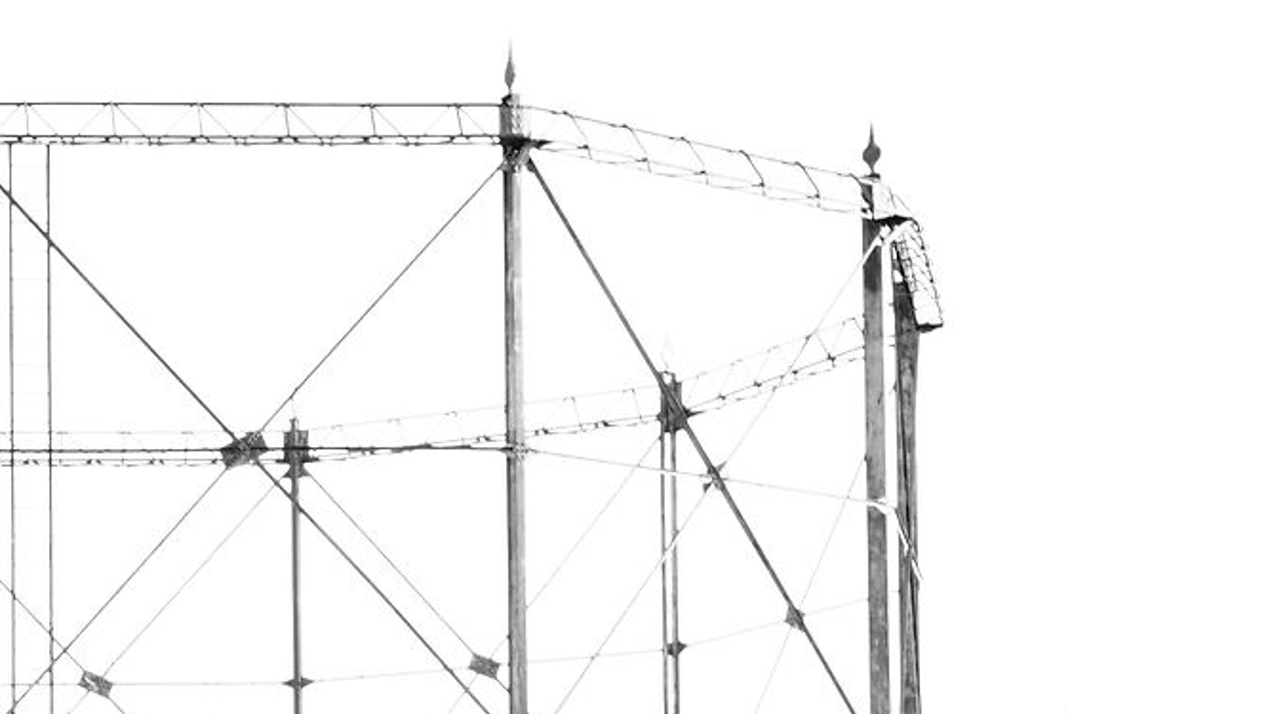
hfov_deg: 15.7
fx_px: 4445
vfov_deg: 9.0
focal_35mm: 132
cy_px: 1078
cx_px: -230
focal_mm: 35
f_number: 8
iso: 250
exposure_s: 1/30
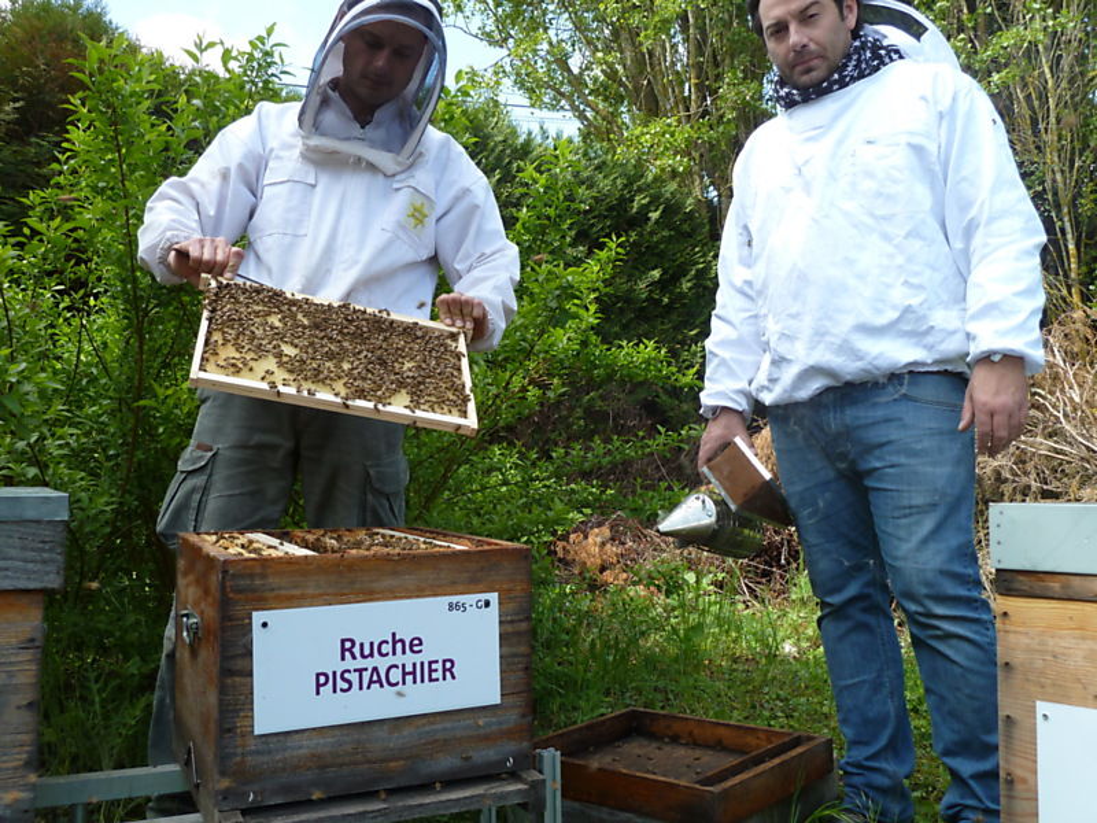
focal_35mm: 32
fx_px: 1014
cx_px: 548
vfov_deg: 44.2
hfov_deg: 56.8
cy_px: 412
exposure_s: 1/125
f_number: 4
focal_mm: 5.3
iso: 80
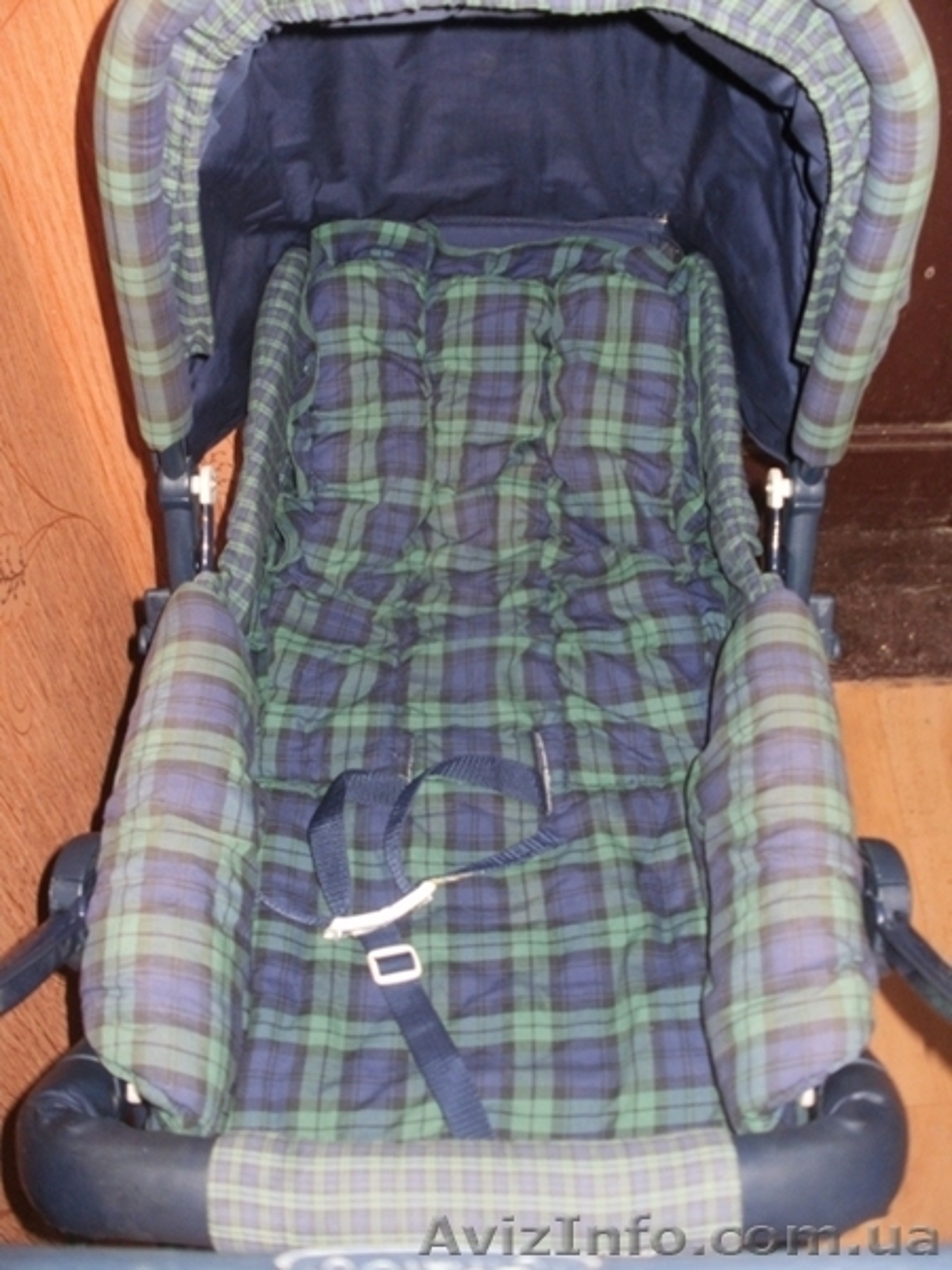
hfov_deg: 39.7
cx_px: 476
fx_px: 1320
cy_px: 635
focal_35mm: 36
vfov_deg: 51.4
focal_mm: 6.3
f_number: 3.5
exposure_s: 1/30
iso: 125
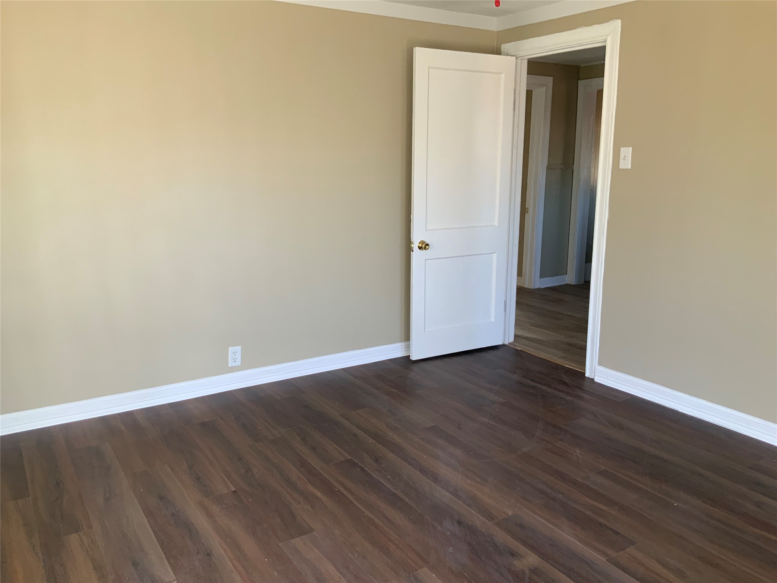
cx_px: 388
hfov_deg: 61.7
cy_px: 292
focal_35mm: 29
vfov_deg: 48.2
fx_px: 651
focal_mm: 3
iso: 50
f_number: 1.8
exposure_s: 1/120
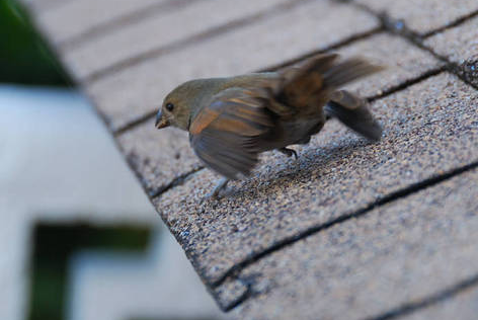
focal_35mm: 445
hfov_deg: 4.6
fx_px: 5916
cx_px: 265
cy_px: 133
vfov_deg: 3.1
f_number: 5.6
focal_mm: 200
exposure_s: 1/320
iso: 450
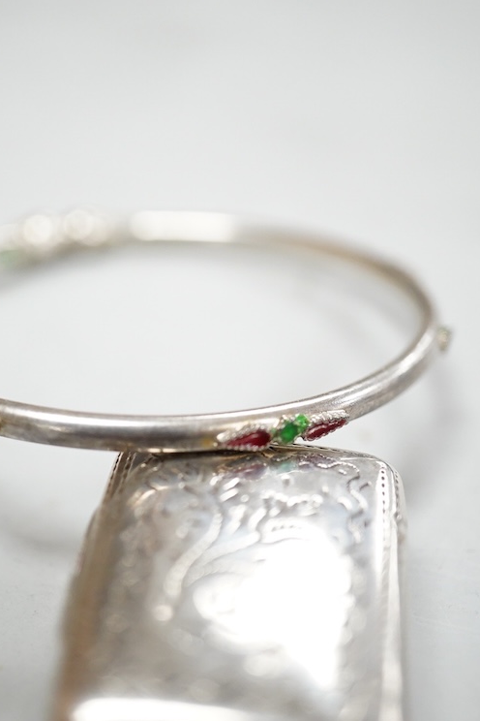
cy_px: 361
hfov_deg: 20.0
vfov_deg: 29.7
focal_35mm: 68
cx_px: 176
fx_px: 1360
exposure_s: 1/400
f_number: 4
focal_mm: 30
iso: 2500
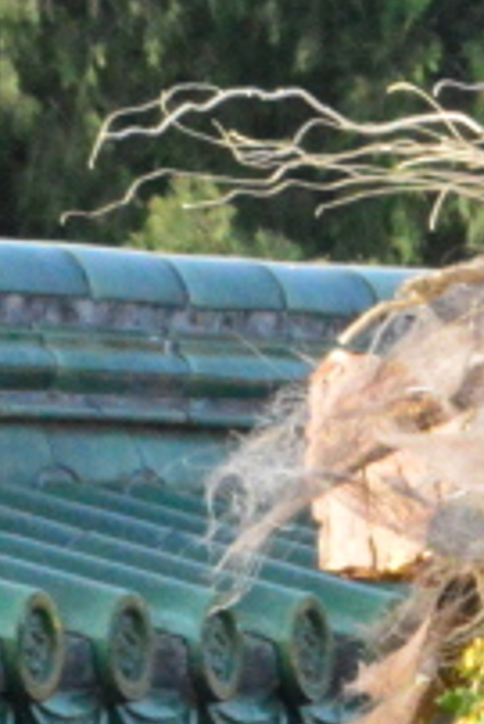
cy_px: 833
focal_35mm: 927
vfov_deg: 2.2
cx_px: 1129
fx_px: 18661
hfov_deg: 1.5
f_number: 32
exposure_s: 1/250
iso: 5600
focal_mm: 122
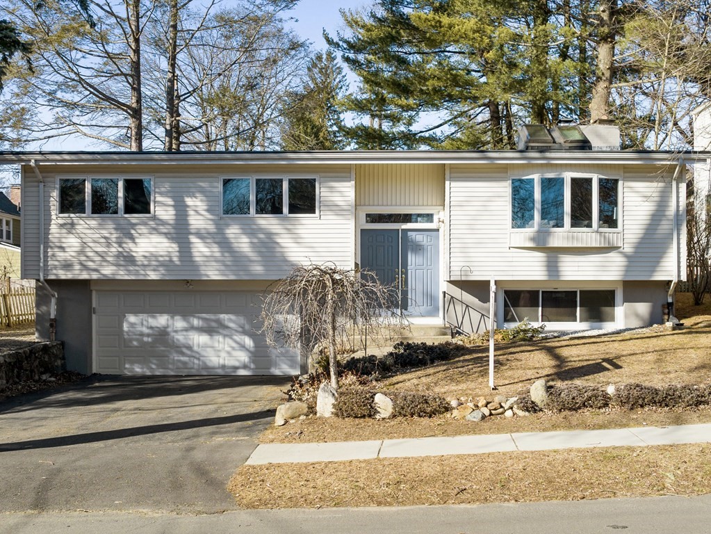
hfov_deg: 71.6
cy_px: 267
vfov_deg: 56.8
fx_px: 493
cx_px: 356
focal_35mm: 24
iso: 130
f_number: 2.8
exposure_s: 1/640
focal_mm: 12.29
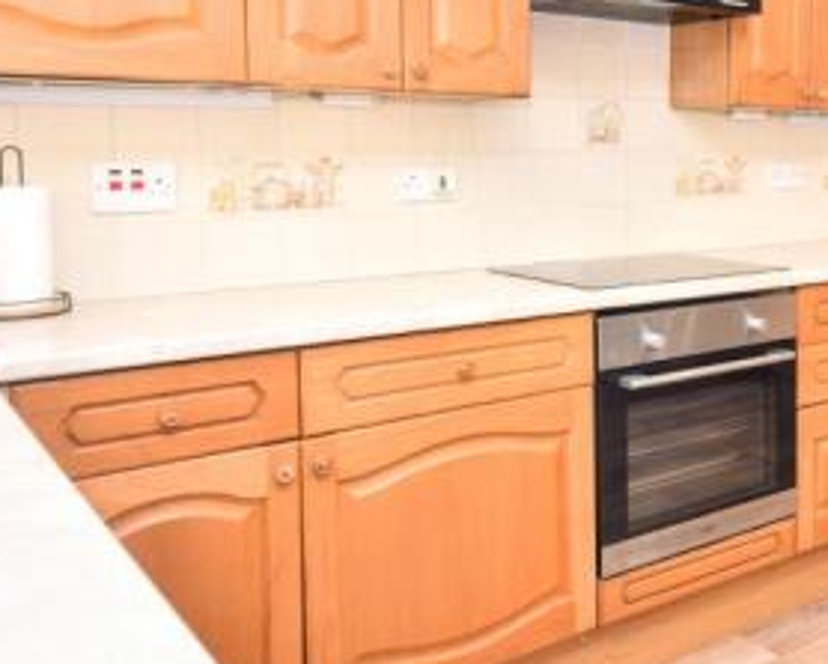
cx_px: 841
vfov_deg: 34.5
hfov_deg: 37.8
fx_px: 1057
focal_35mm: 43
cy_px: 207
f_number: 5.6
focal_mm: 13
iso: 320
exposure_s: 1/60
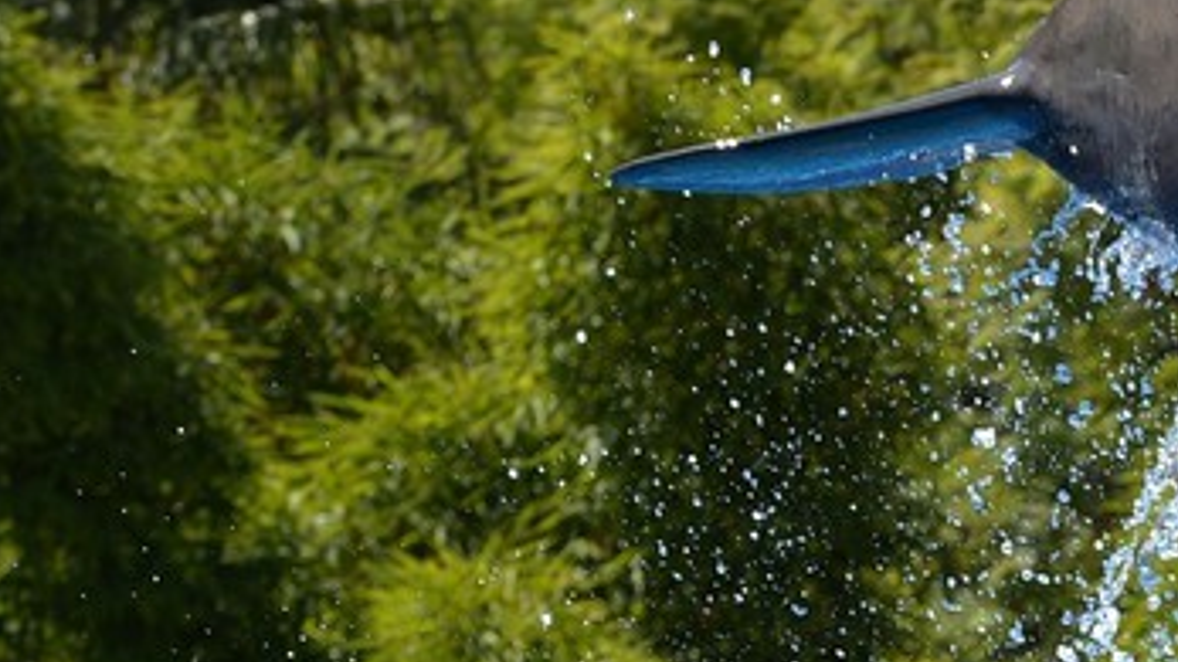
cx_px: 2628
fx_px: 18362
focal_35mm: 588
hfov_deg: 3.6
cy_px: 1304
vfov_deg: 2.1
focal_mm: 122
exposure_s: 1/1250
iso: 400
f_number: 6.3
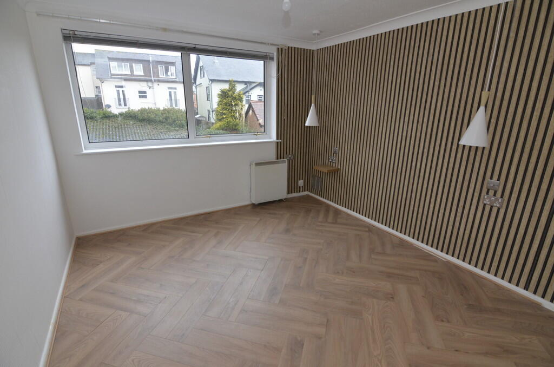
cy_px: 184
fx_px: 253
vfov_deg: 71.8
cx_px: 277
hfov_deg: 95.1
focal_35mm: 16
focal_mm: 11
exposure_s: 1/60
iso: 800
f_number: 5
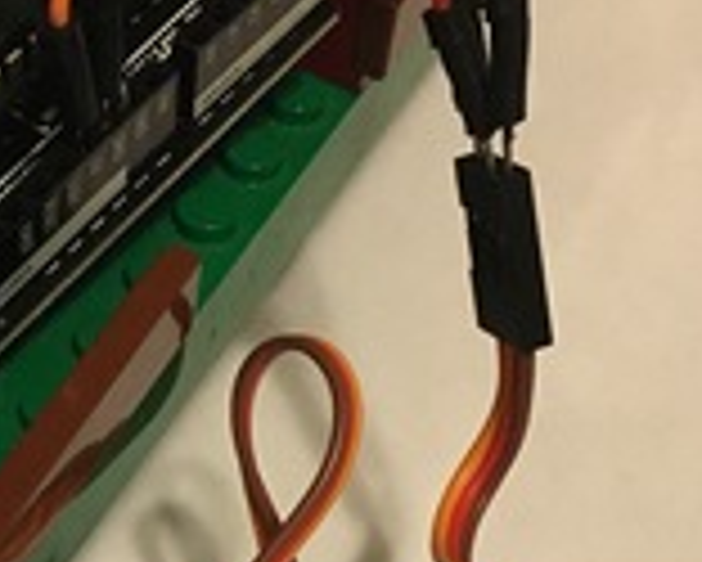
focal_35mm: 104
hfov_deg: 17.5
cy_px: 479
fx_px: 2162
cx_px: -158
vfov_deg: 14.7
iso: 200
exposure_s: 1/20
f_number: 2.2
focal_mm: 4.15
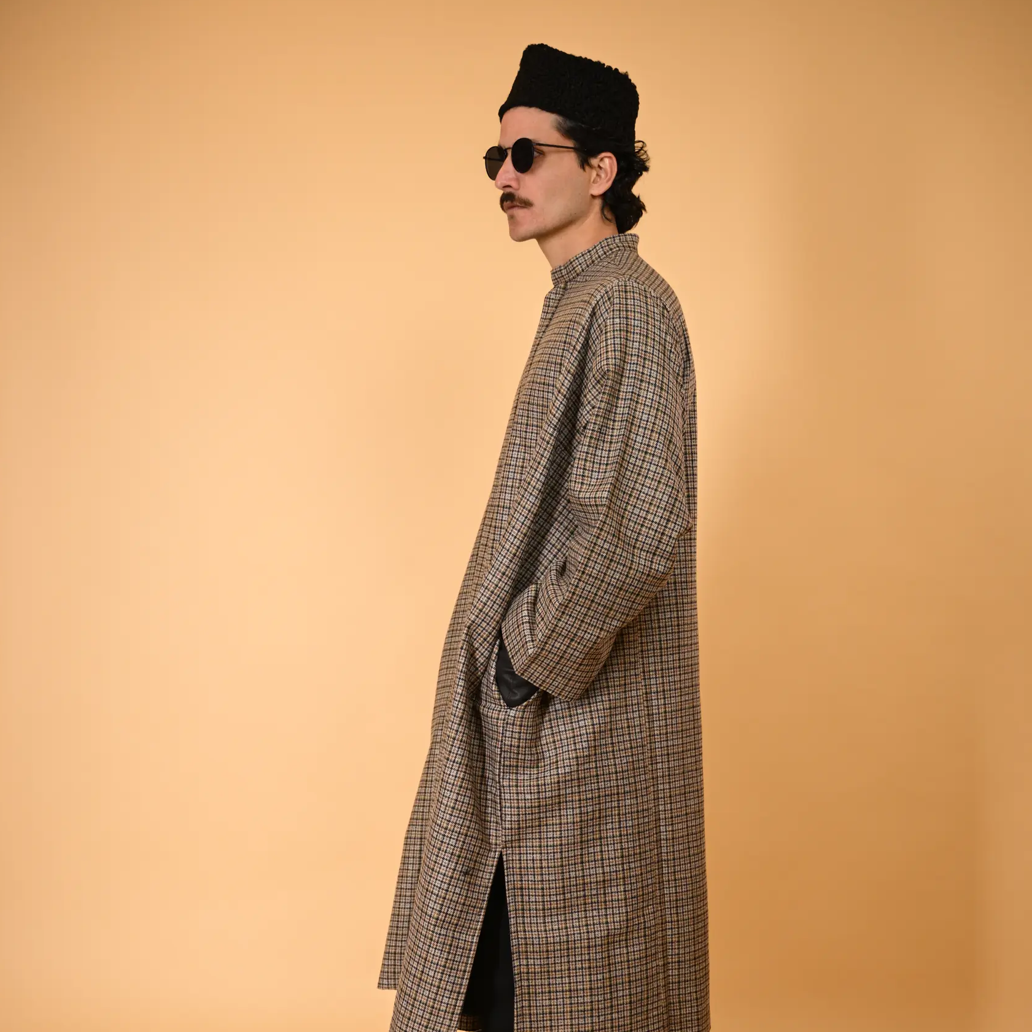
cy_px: 671
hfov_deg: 34.7
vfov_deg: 34.4
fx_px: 1653
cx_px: 514
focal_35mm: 49
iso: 320
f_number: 2.8
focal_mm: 38
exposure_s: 1/320
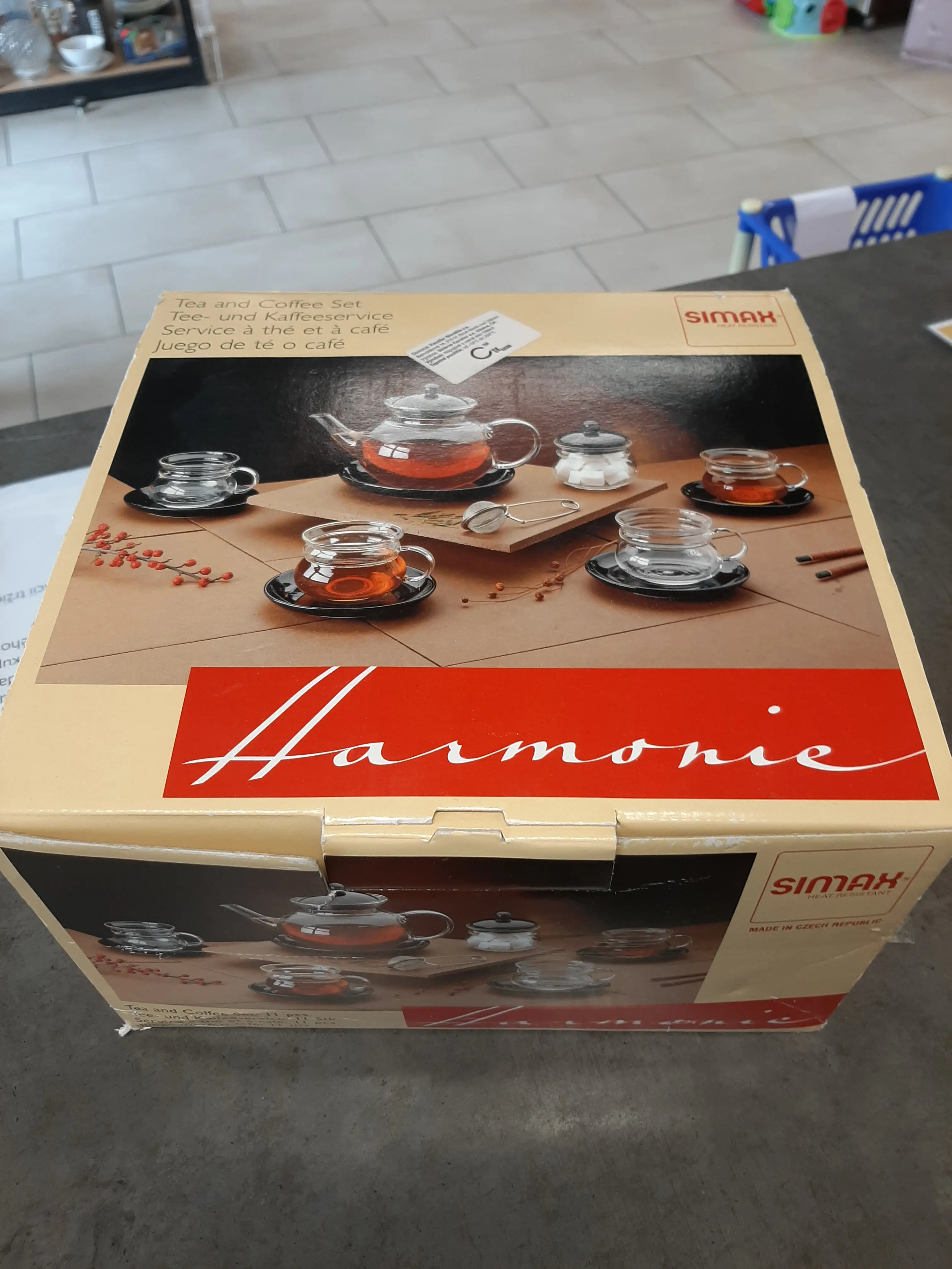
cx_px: 476
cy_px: 634
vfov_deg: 67.3
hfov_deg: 53.1
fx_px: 953
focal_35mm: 26
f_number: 1.7
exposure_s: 1/50
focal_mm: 3.93
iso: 50
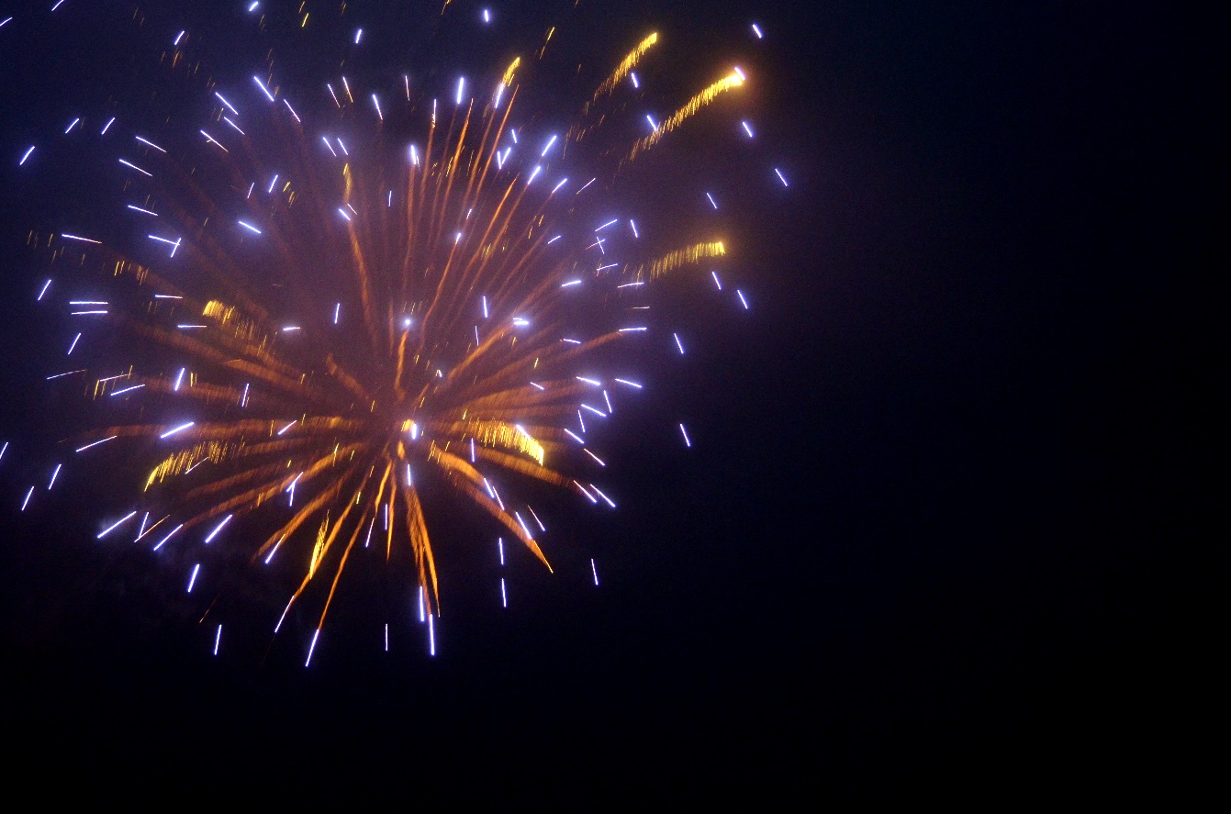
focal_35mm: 111
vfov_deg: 12.3
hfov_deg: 18.5
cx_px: 503
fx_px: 3786
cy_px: 355
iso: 1600
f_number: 4.5
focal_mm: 62
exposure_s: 1/6
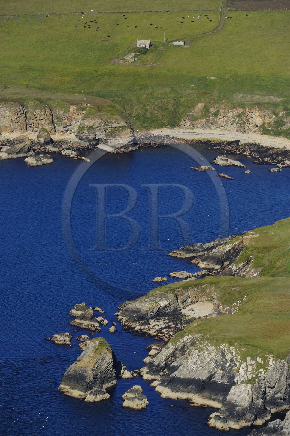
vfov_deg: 10.3
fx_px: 2421
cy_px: 218
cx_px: 145
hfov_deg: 6.9
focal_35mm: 200
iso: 400
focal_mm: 200
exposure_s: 1/800
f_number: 9
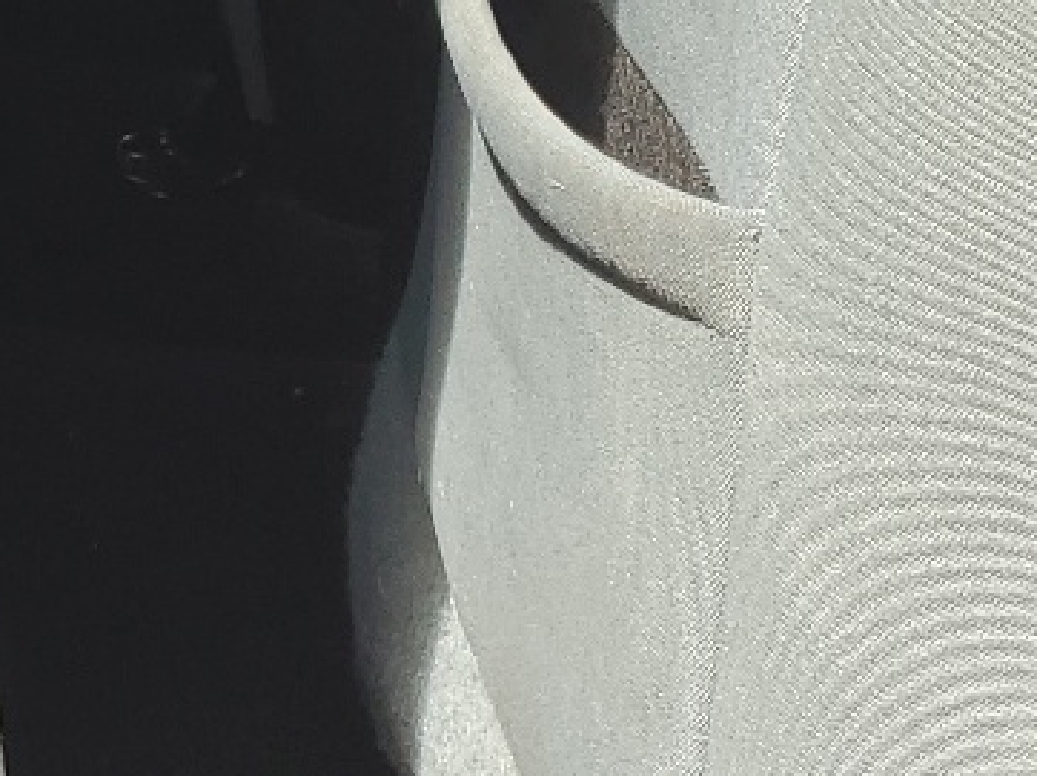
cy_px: -258
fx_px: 3443
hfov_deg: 15.6
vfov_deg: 12.4
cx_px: -576
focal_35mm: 115
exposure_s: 1/200
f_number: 1.5
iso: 50
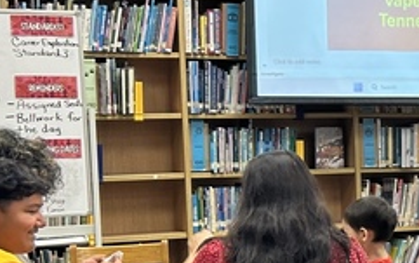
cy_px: 202
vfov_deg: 11.2
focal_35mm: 117
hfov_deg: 14.9
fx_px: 1337
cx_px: 805
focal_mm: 5.7
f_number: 1.5
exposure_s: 1/60
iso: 80
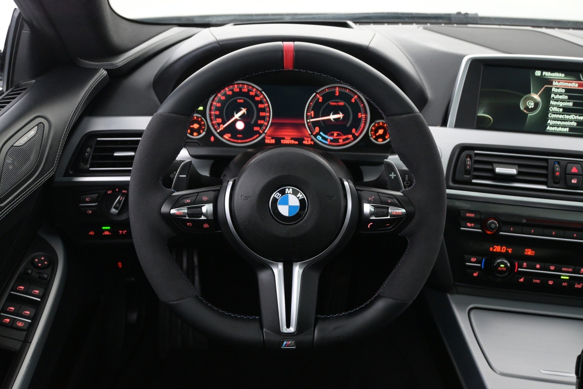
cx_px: 292
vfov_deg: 35.5
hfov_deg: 51.3
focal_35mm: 38
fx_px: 607
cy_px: 194
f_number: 4.2
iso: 2800
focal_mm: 25
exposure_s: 1/40
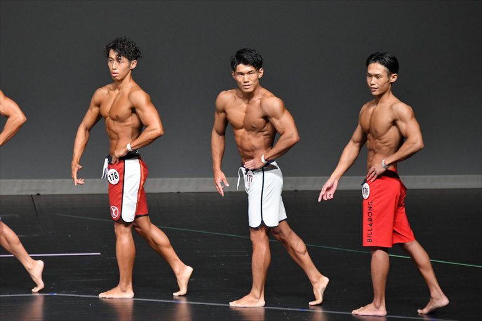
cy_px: 160
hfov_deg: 6.5
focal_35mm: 315
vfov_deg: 4.4
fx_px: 4215
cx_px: 241
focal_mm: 210
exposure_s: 1/400
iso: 4500
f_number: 5.6
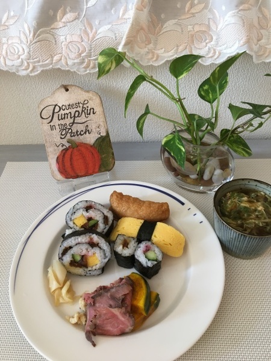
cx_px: 136
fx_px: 303
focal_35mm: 29
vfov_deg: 61.7
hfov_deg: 48.2
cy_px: 180
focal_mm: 4.15
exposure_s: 1/30
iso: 100
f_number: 2.2
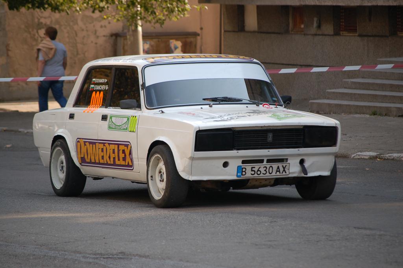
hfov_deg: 9.5
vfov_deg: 6.3
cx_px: 202
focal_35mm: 218
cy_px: 134
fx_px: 2433
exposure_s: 1/500
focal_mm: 145
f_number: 5.6
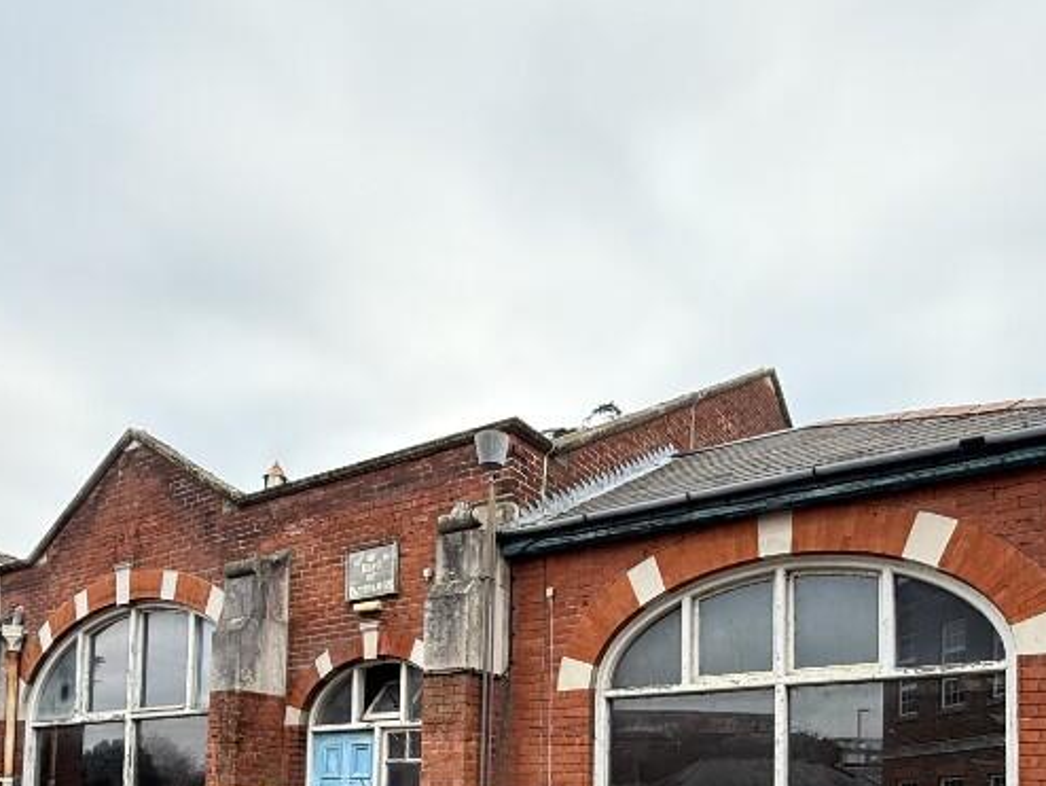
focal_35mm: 29
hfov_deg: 61.6
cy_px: 771
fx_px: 877
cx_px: 563
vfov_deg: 42.3
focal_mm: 2.22
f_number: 2.2
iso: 80
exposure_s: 1/99
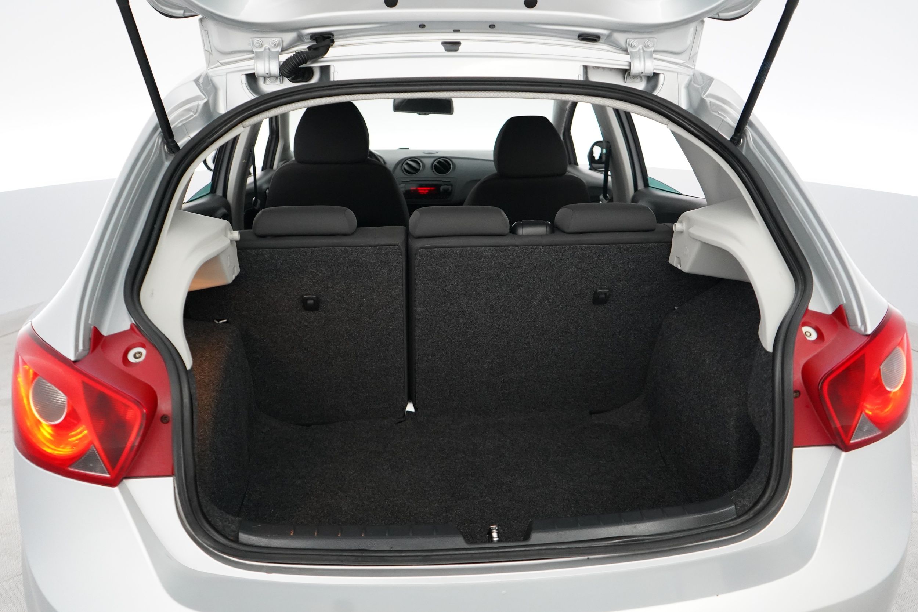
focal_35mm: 28
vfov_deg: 46.4
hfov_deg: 65.5
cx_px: 459
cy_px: 306
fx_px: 714
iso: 6400
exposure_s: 1/160
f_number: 3.5
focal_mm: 28
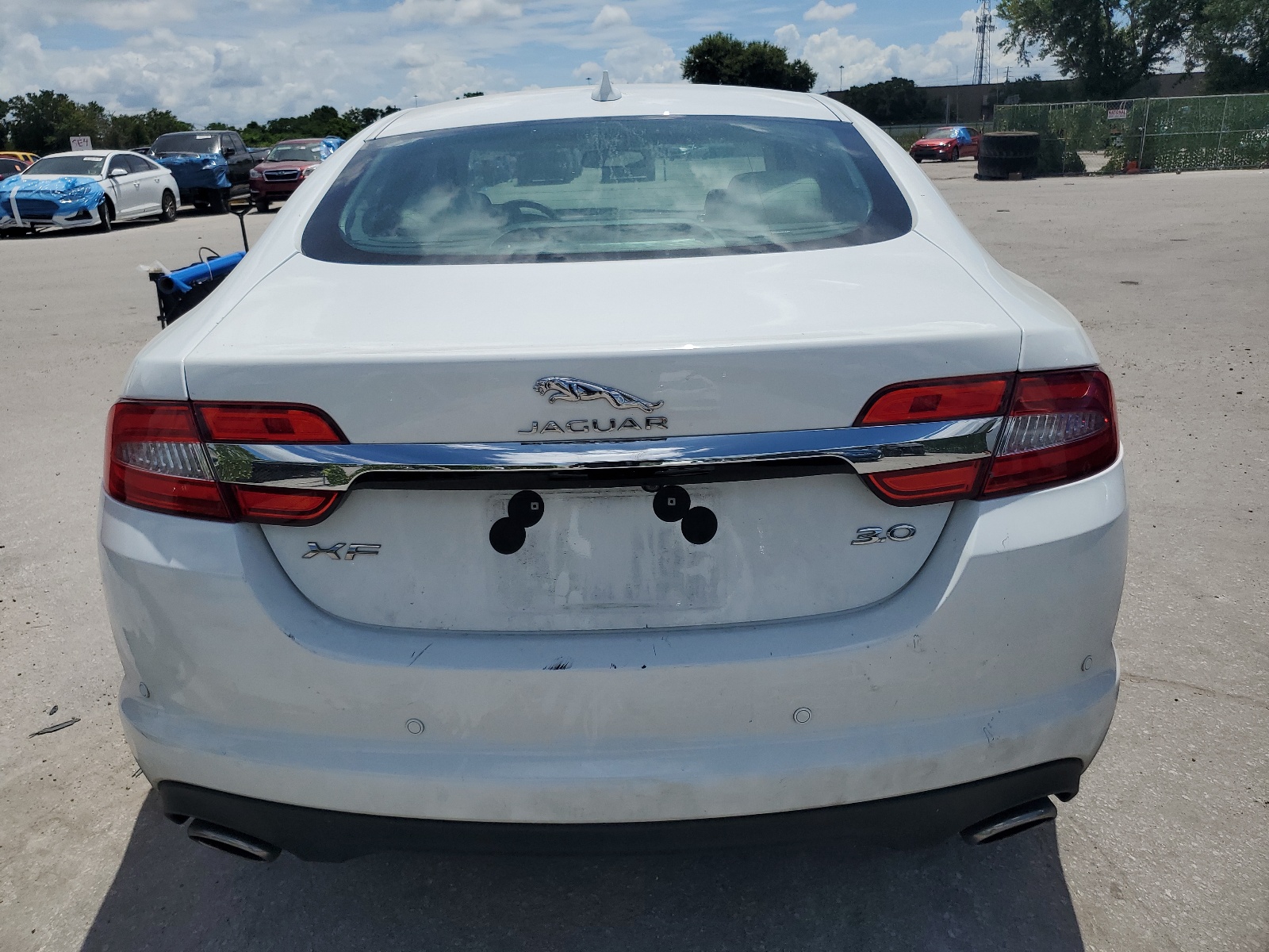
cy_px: 476
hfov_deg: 67.3
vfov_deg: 53.1
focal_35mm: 26
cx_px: 634
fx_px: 953
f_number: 1.5
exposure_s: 1/10000
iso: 50
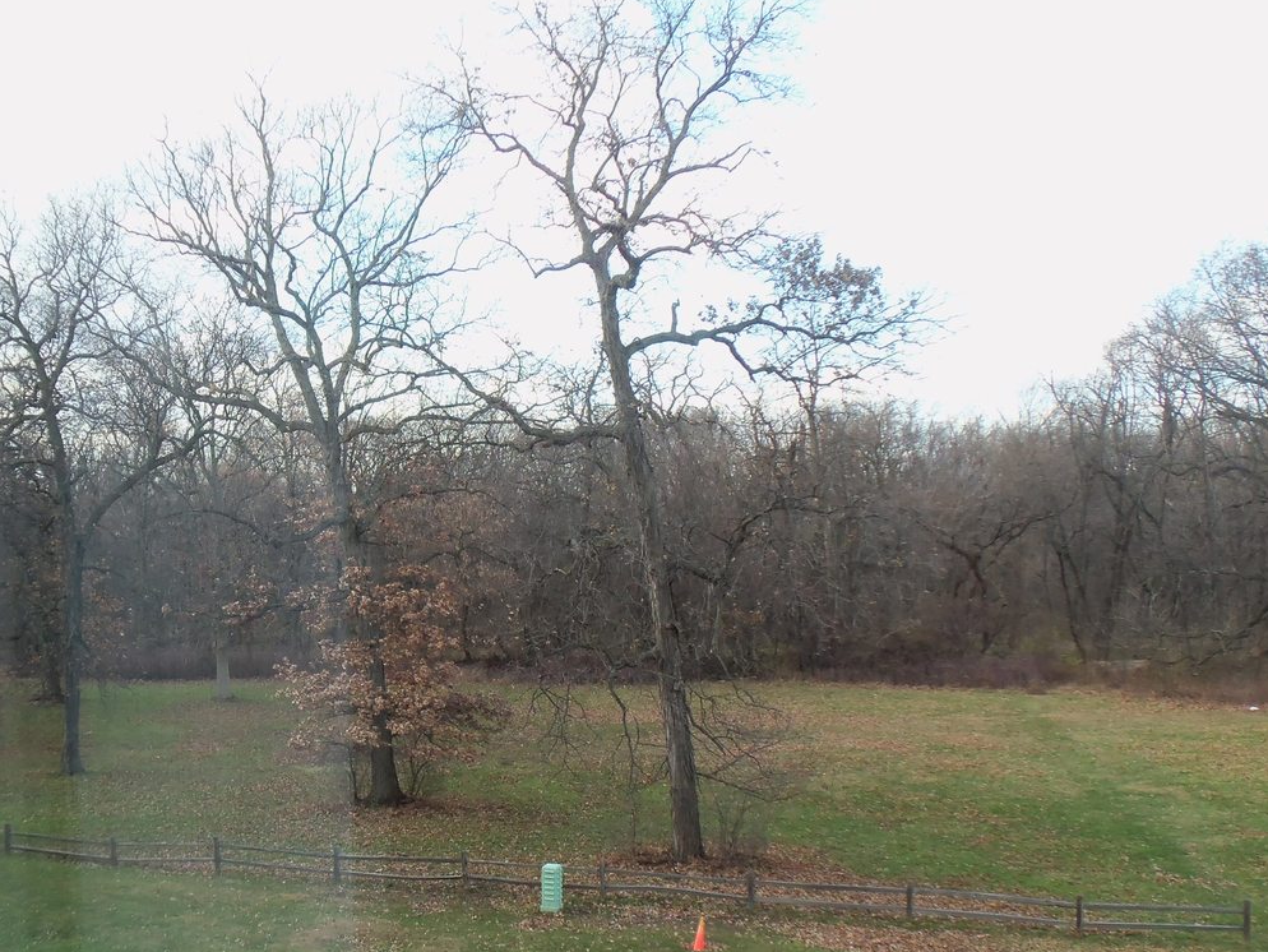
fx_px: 1539
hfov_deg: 43.9
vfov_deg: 33.9
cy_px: 664
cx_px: 387
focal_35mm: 42
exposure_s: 1/80
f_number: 3.4
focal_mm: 5.2
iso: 80
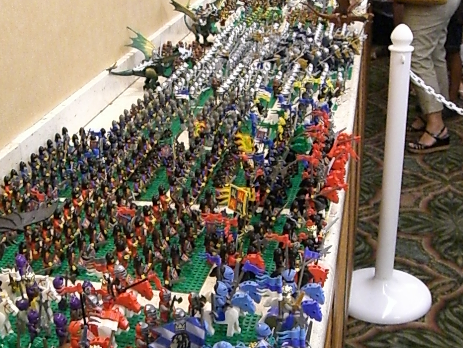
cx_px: 174
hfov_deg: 33.6
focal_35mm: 57
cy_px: 195
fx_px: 762
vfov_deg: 25.6
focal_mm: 6.2
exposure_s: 1/50
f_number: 2.7
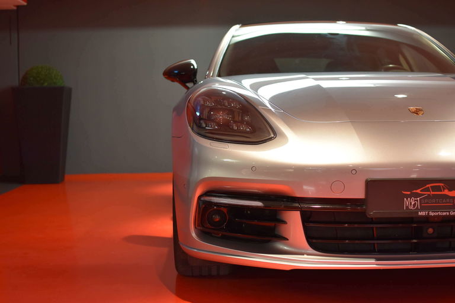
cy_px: 152
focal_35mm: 52
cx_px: 228
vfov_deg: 25.8
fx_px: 663
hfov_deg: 37.9
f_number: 2.8
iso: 800
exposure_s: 1/60
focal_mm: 35
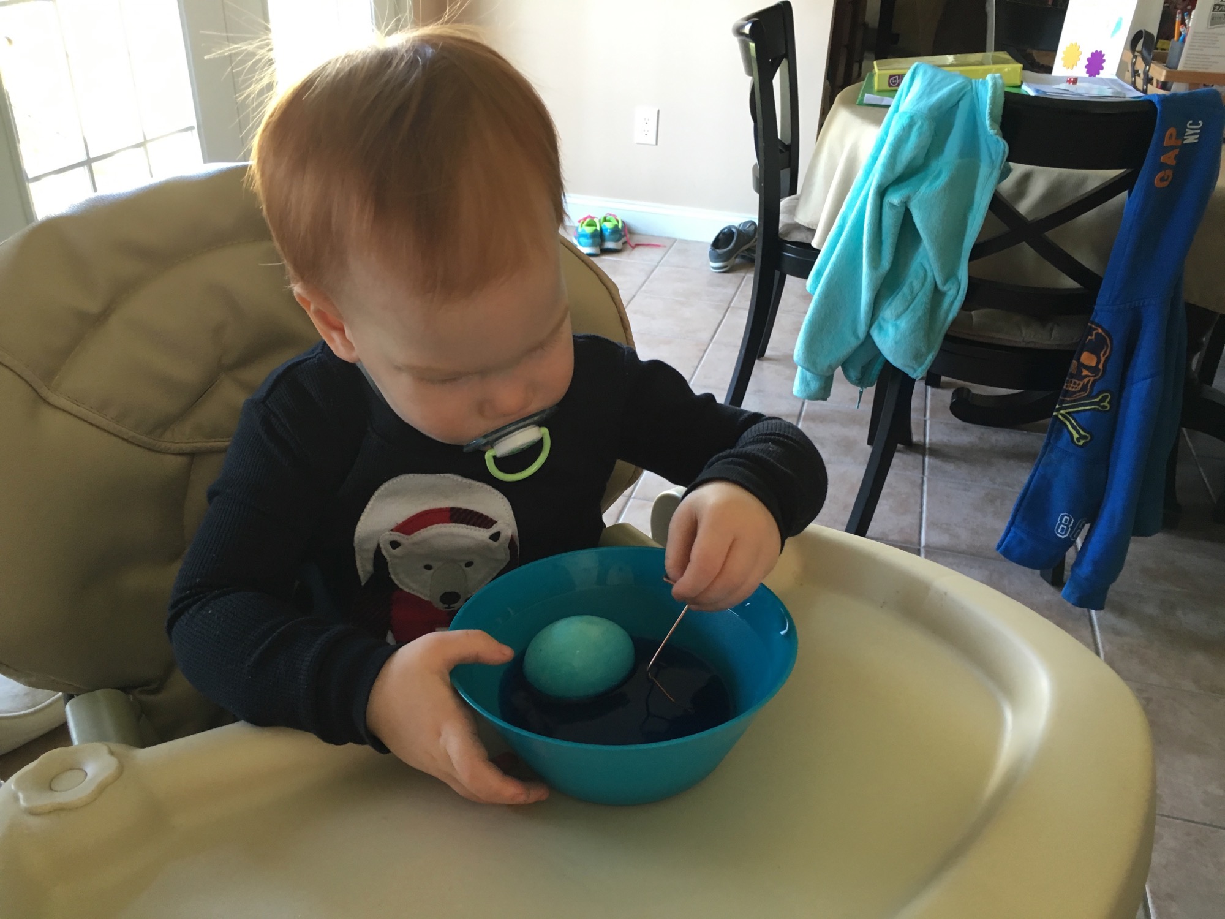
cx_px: 612
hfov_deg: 61.7
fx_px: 1026
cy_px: 460
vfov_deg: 48.2
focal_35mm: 29
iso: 100
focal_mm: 4.15
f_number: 2.2
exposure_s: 1/30
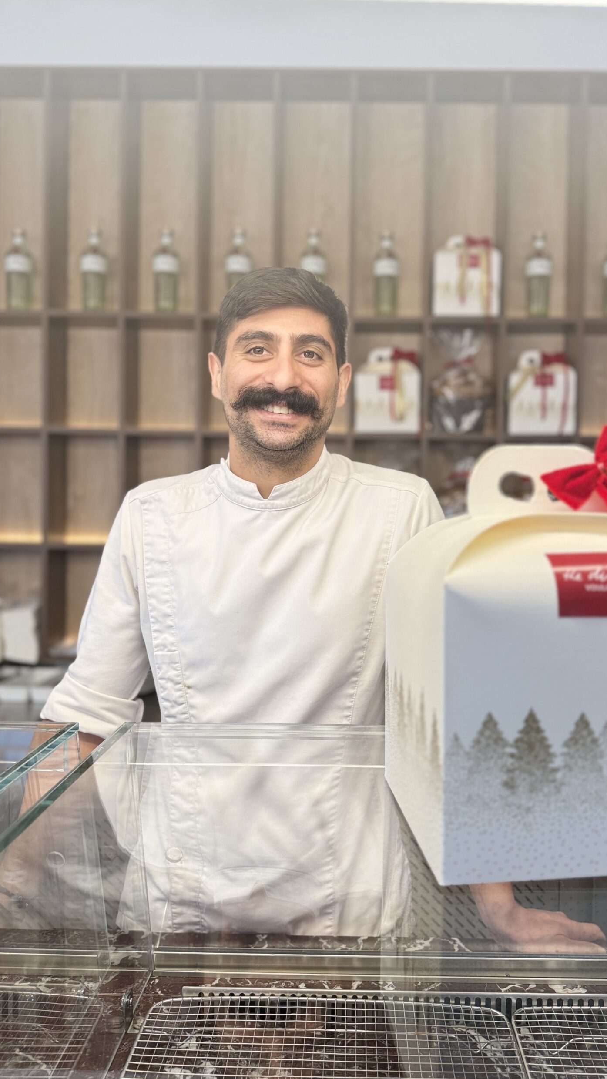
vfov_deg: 69.8
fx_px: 772
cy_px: 527
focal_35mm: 27
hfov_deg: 42.8
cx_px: 355
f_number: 1.78
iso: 200
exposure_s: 1/110
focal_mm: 6.76
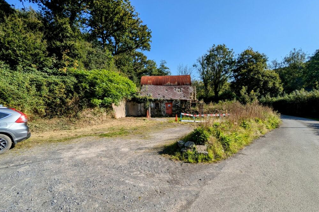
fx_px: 151
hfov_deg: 93.3
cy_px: 111
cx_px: 159
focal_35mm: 17
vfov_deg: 70.4
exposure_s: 1/1460
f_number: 2.2
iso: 47
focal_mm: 2.35
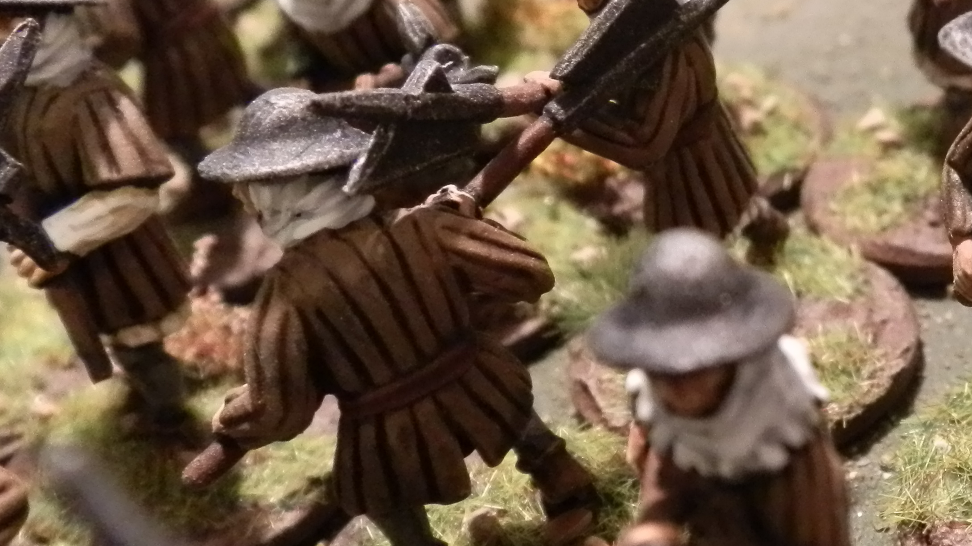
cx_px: 902
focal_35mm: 60
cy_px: 247
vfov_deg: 20.0
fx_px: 1546
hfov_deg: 32.8
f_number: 3.1
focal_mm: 5
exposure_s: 1/40
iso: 400
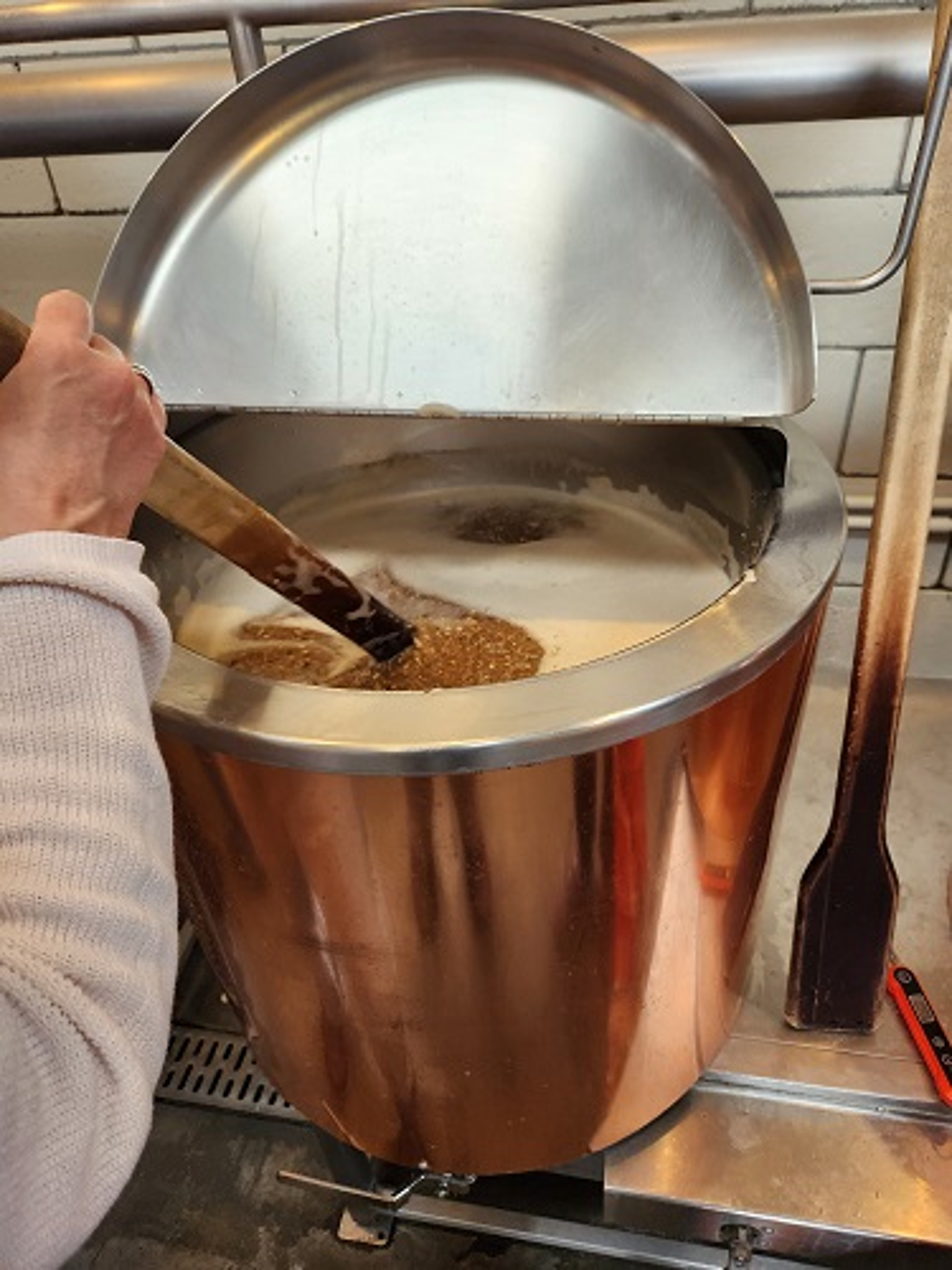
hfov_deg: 58.9
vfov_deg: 73.9
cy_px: 635
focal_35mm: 23
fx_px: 843
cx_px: 476
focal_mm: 5.4
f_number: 1.8
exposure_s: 1/120
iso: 200
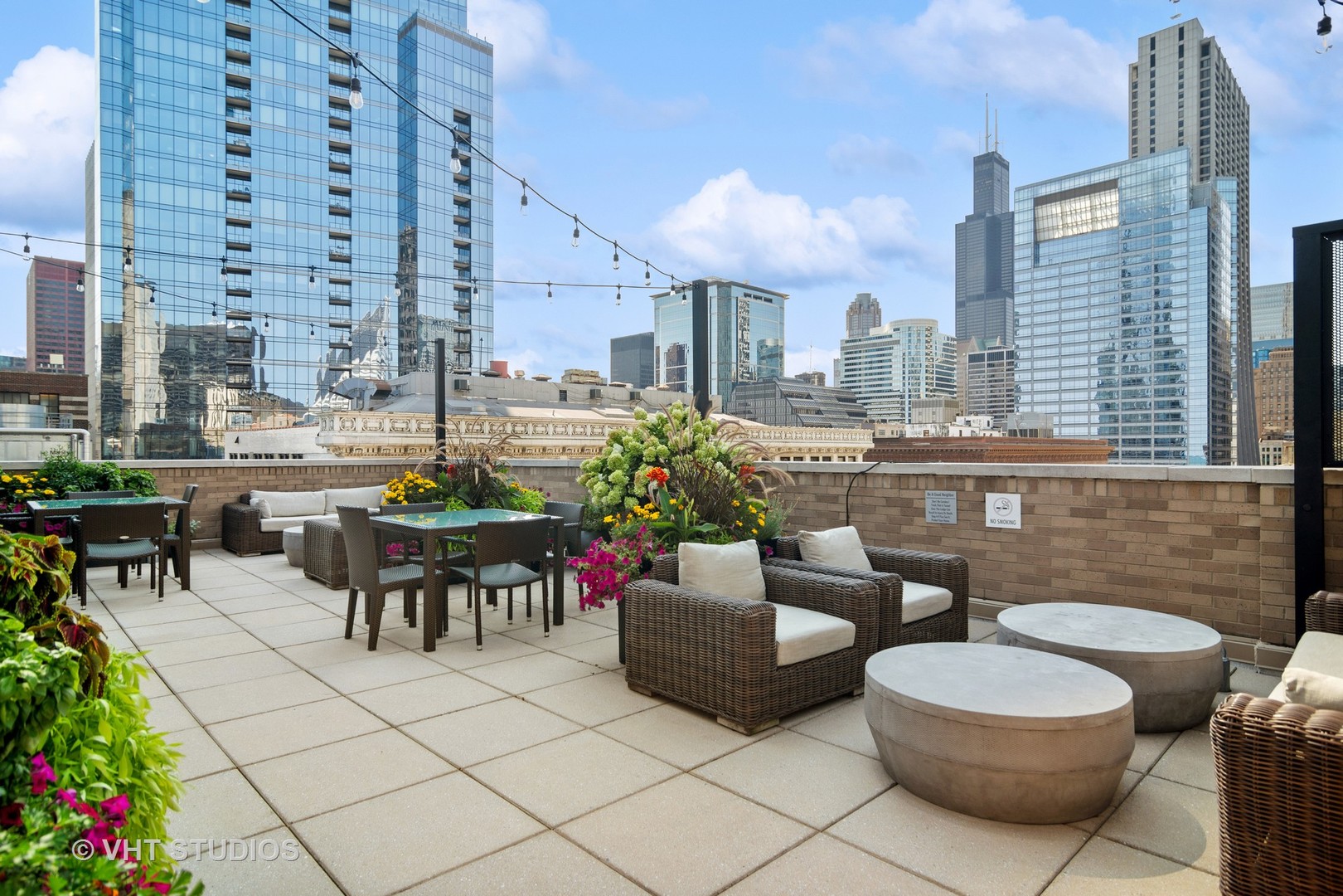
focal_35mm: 18
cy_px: 448
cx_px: 672
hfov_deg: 90.0
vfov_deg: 67.4
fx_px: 671
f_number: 8
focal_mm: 12
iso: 200
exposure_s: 1/500
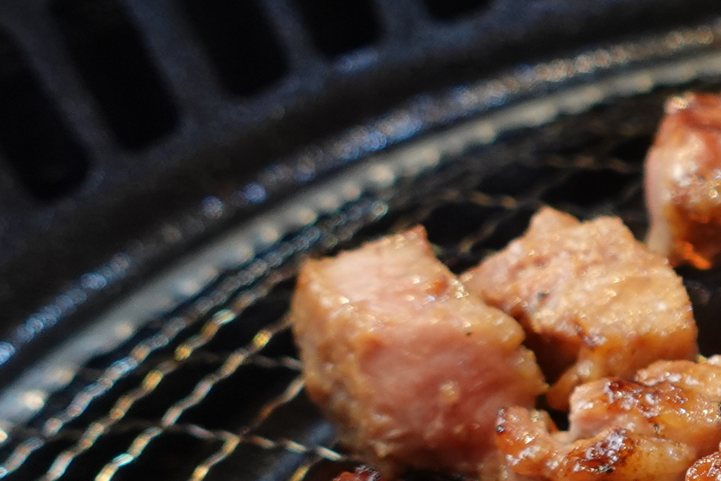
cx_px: 1216
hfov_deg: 14.4
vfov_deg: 10.7
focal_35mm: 128
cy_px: 329
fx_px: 2563
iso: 400
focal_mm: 12.52
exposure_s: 1/40
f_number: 2.8
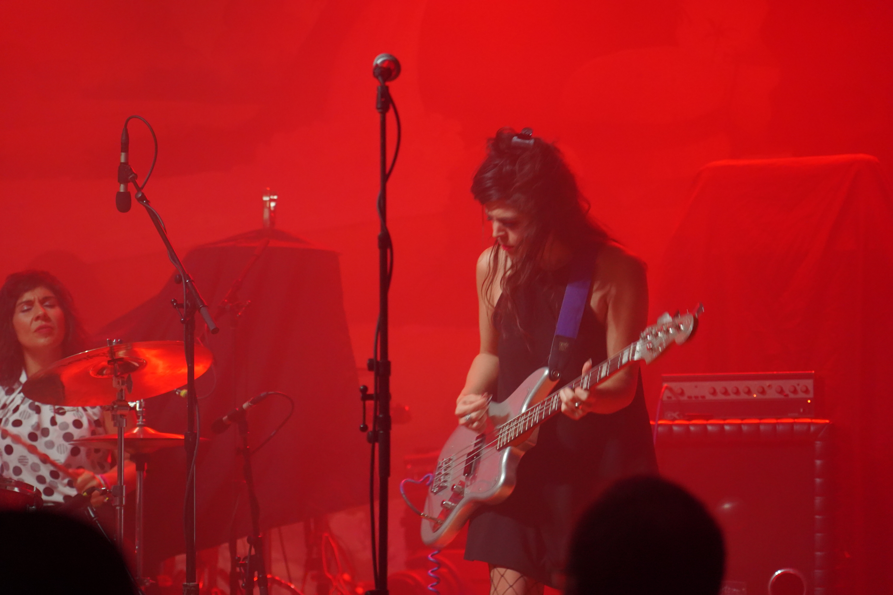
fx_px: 2604
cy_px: 298
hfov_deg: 19.5
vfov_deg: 13.0
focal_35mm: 105
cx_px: 446
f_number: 4
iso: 6400
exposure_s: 1/160
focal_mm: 105
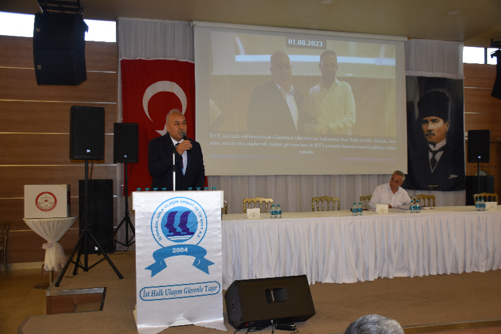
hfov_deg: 55.1
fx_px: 480
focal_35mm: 34
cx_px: 250
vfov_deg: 38.3
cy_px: 167
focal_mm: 23
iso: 400
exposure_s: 1/60
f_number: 3.8
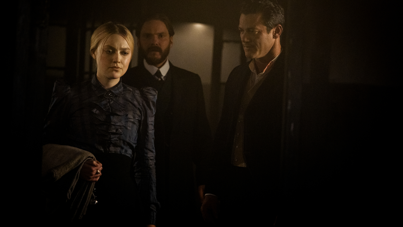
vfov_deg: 11.4
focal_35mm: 106
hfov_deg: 20.2
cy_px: 105
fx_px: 1133
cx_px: 201
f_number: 2.8
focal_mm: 101
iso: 2500
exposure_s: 1/125
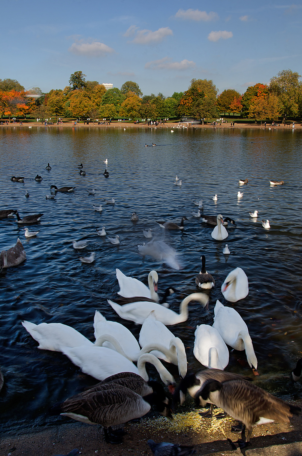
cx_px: 151
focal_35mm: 36
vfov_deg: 53.2
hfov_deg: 36.7
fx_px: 455
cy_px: 228
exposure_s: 1/13
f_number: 20
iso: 100
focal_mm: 24
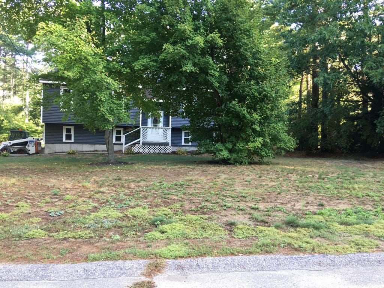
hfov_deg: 61.7
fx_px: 322
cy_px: 144
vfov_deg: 48.2
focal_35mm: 29
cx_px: 192
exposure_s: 1/30
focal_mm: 4.15
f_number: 2.2
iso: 25
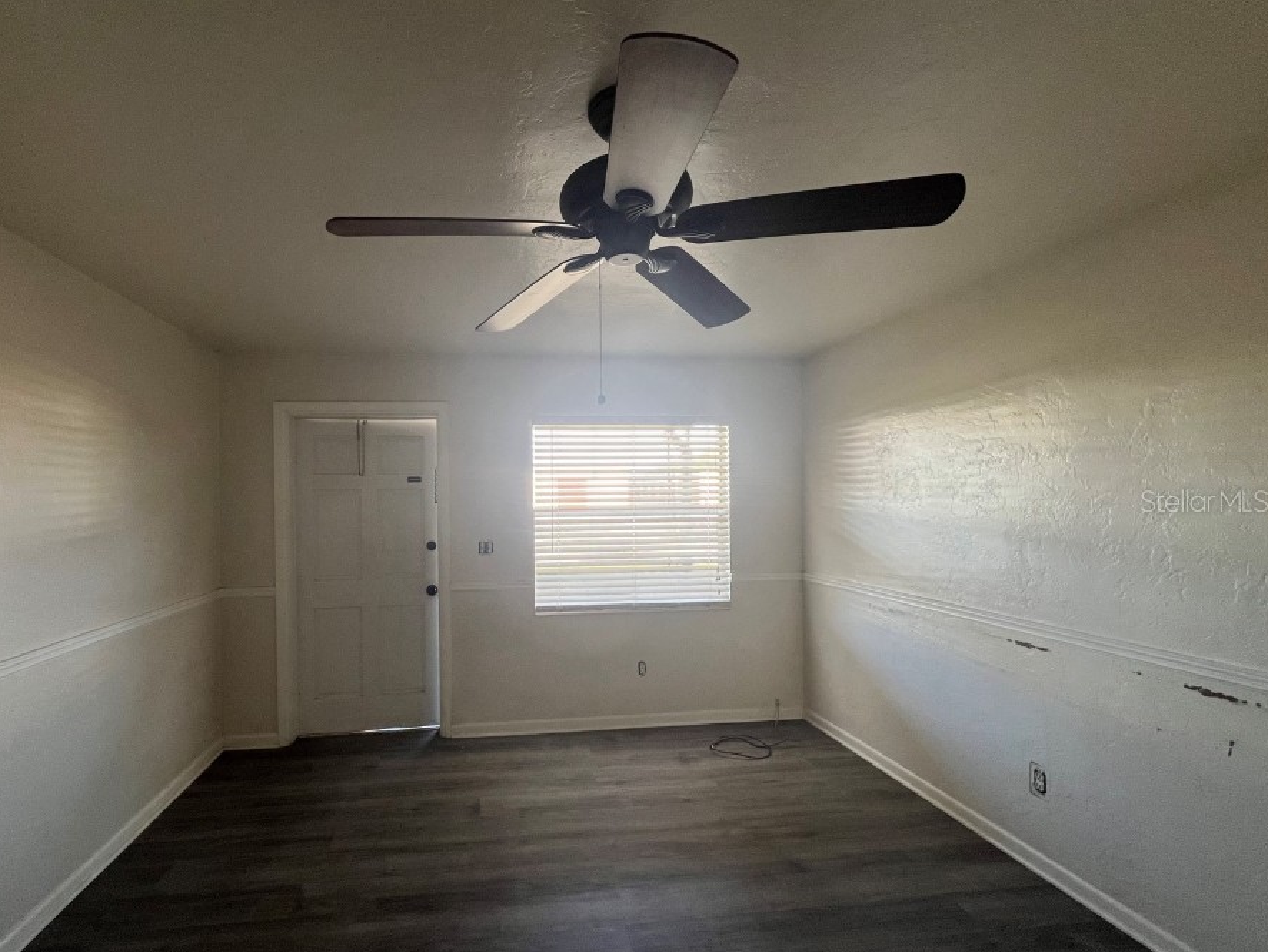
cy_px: 500
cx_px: 543
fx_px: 550
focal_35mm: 15
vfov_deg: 81.7
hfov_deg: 97.5
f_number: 1.8
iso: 160
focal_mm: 1.57
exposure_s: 1/99
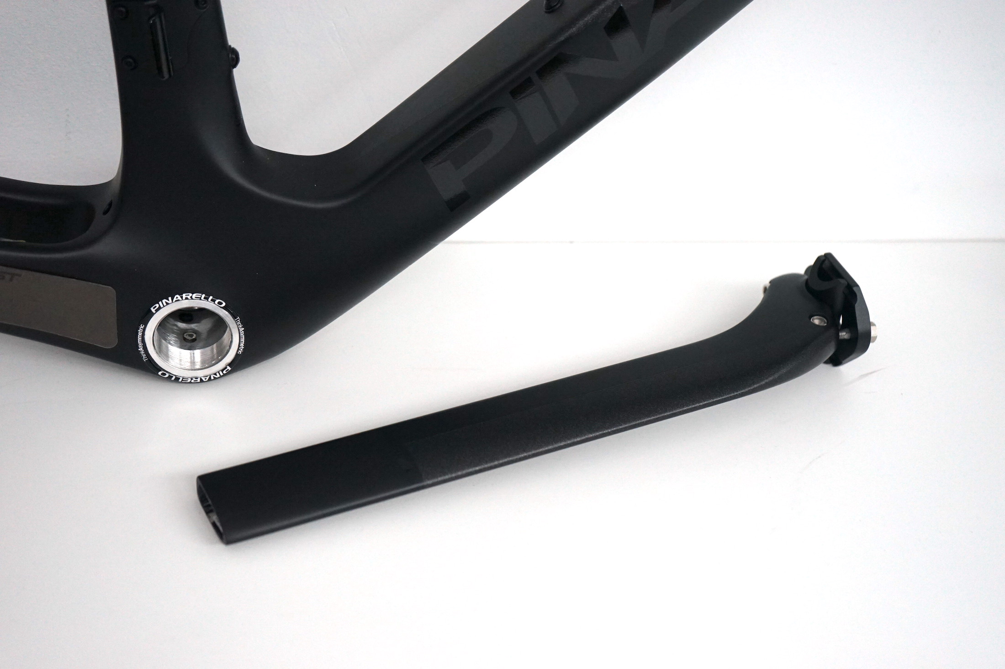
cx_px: 502
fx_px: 1395
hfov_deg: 39.6
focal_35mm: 50
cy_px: 334
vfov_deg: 26.9
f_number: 4.5
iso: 2000
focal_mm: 50
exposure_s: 1/160
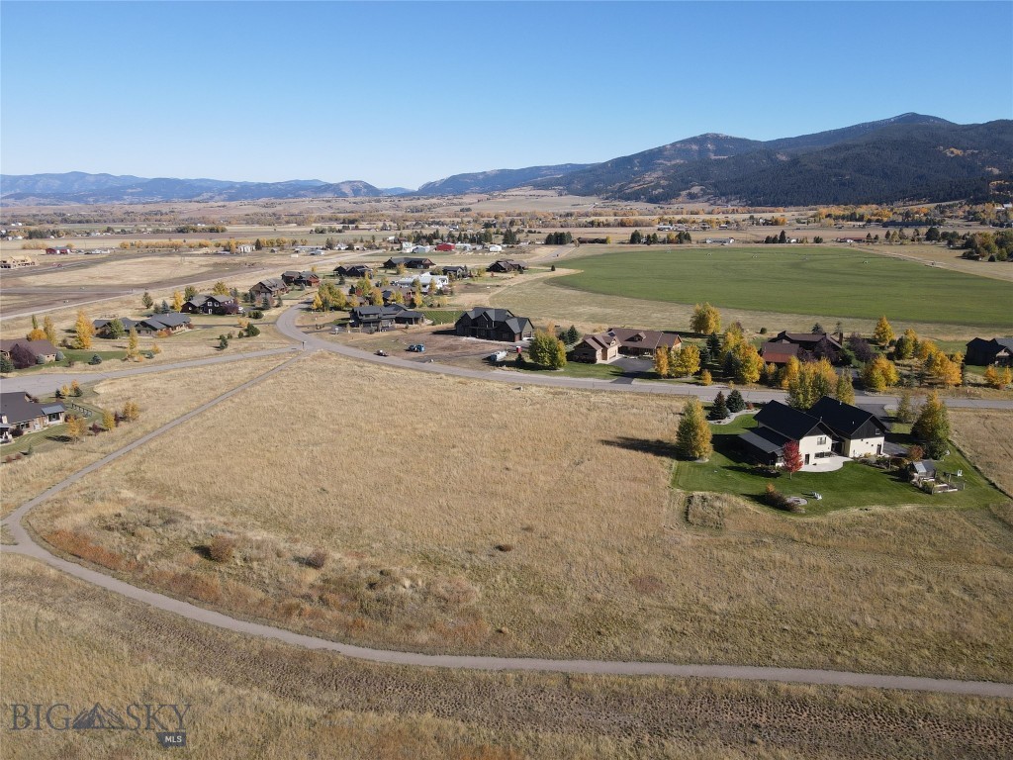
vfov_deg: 56.8
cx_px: 506
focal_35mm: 24
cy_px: 380
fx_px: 702
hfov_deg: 71.6
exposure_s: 1/640
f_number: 2.8
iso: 100
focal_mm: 4.5
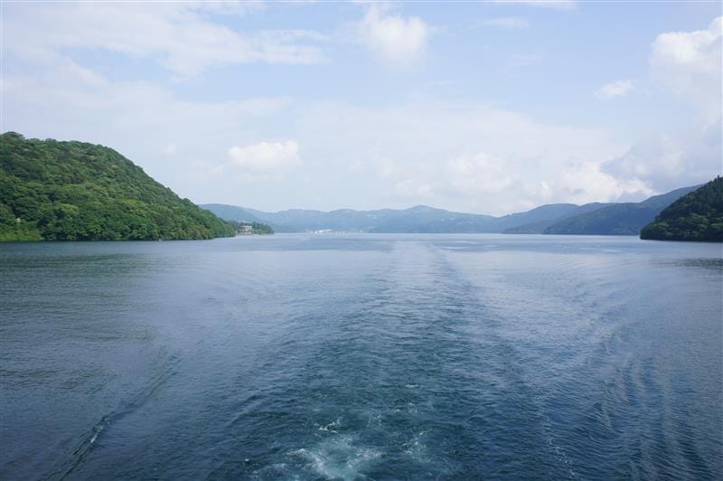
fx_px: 542
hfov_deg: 67.4
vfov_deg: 47.9
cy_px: 240
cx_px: 362
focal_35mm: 27
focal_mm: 18
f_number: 11
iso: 200
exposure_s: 1/160
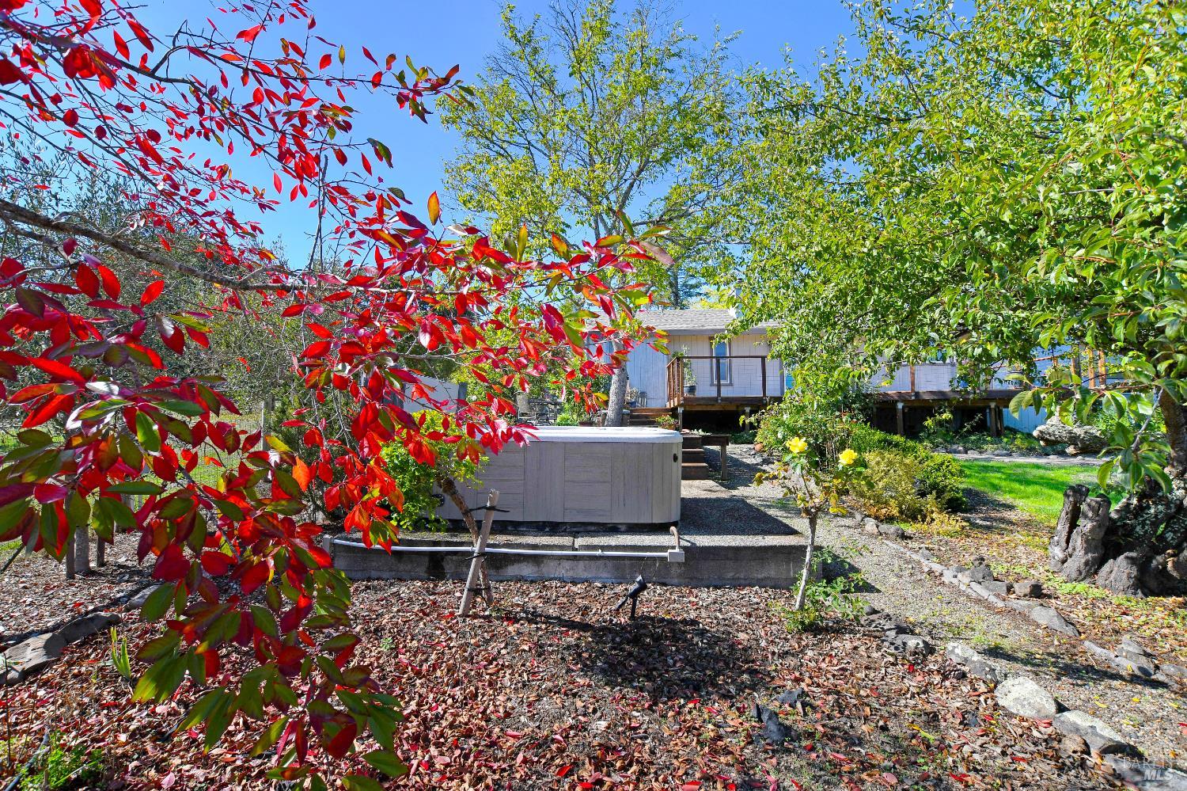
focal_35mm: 16
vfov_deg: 73.7
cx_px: 594
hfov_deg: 96.8
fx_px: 527
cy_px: 396
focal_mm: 11
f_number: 7.1
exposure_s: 1/200
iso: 100
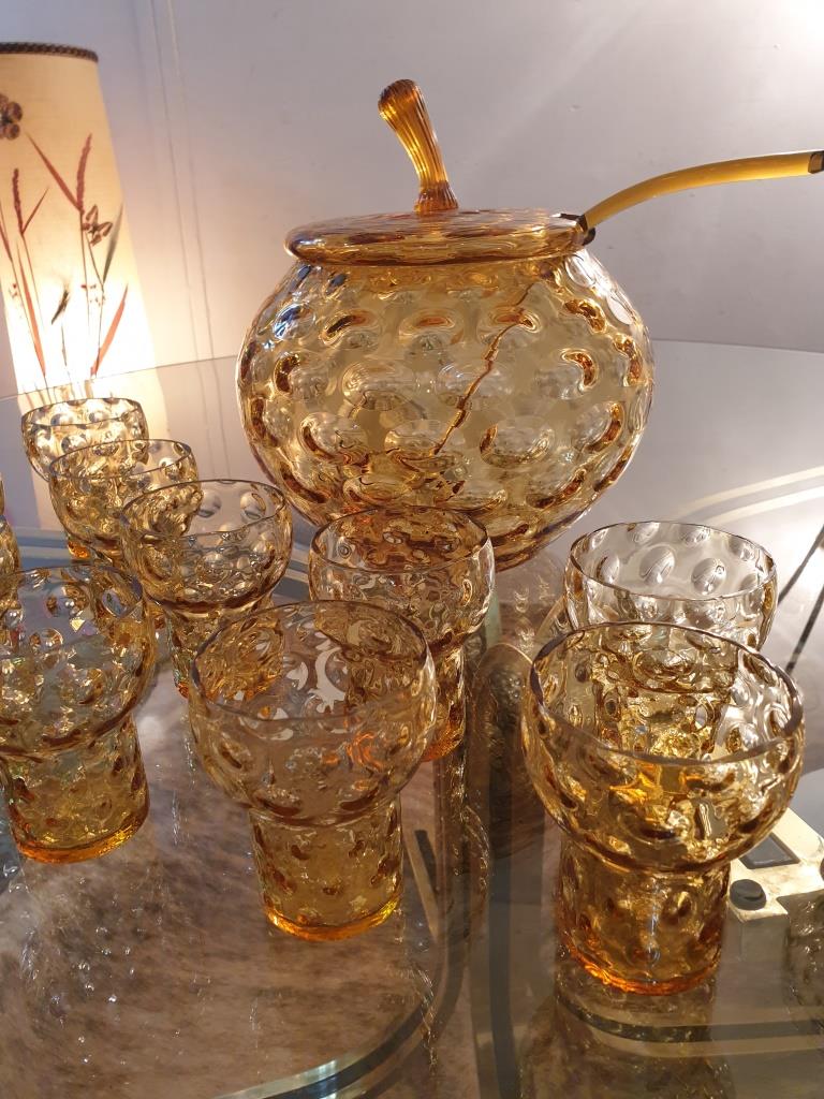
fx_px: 825
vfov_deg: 67.3
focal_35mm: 26
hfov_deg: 53.1
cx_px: 412
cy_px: 550
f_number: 2.4
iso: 160
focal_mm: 4.3
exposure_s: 1/50
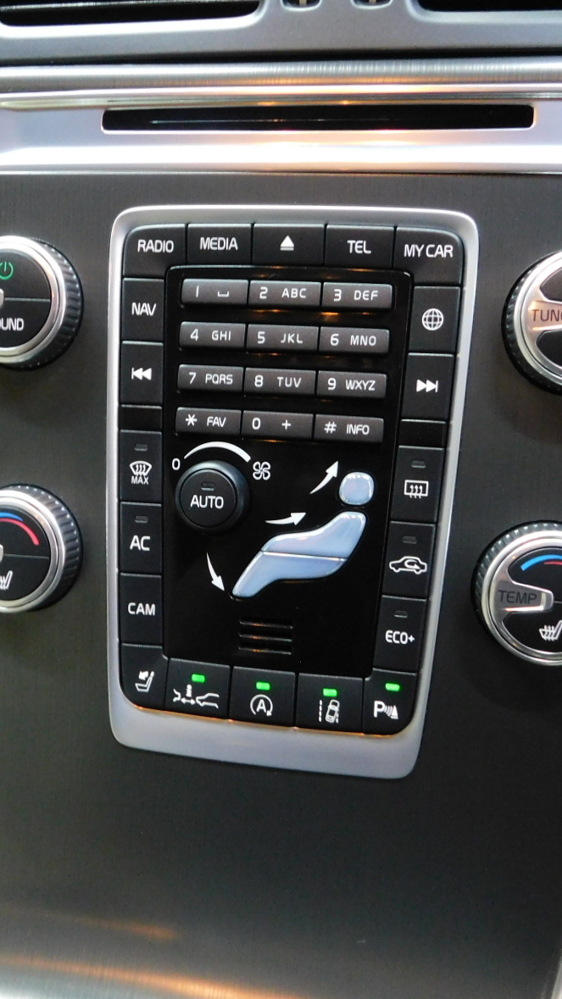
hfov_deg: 34.5
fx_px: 901
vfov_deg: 58.0
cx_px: 221
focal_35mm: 34
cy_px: 492
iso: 450
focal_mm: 4
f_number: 3
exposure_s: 1/8
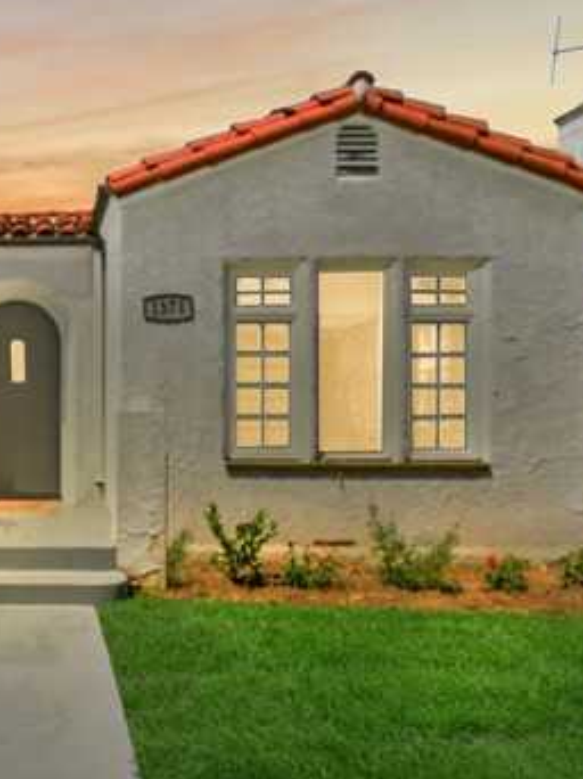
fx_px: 607
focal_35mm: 27
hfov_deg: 45.4
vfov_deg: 65.4
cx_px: 36
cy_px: 393
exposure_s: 1/200
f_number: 5
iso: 100
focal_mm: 10
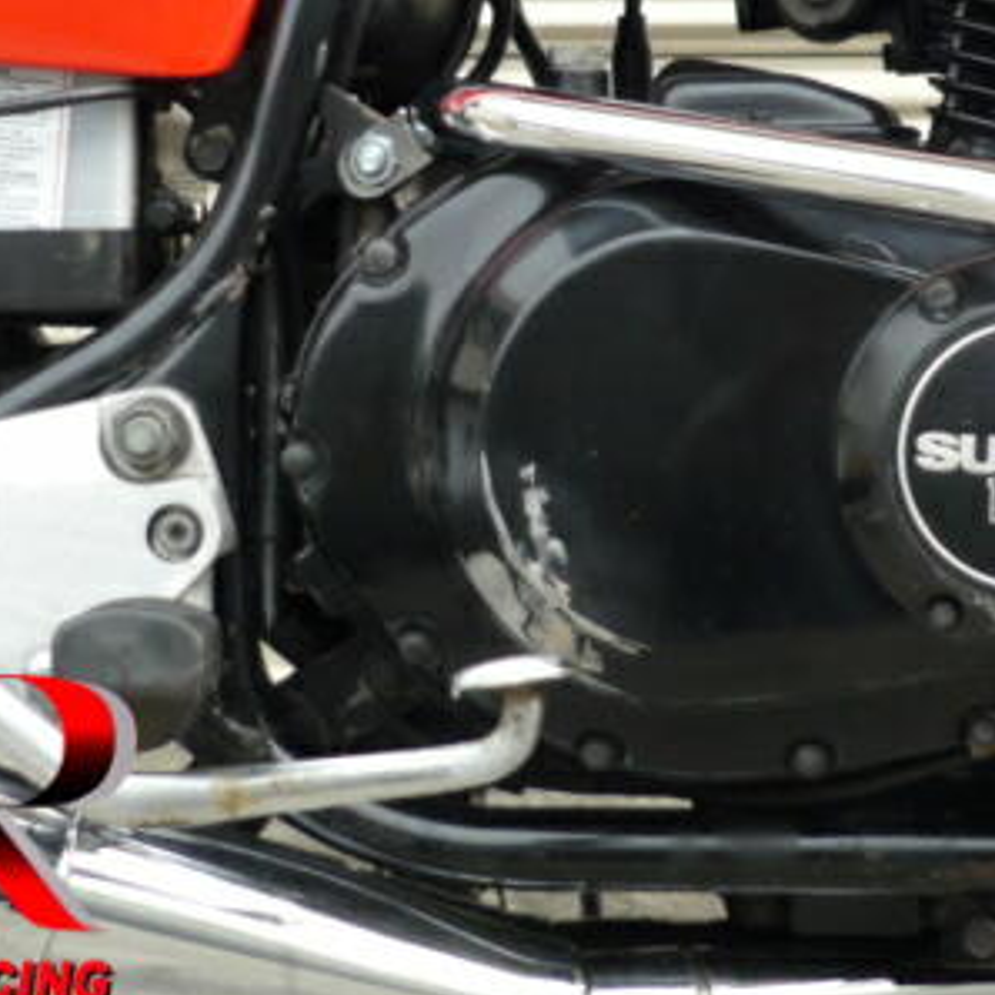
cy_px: 237
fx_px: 4325
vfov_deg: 13.1
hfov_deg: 13.1
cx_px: 731
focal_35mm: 133
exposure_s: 1/160
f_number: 3
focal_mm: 7.2
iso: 100
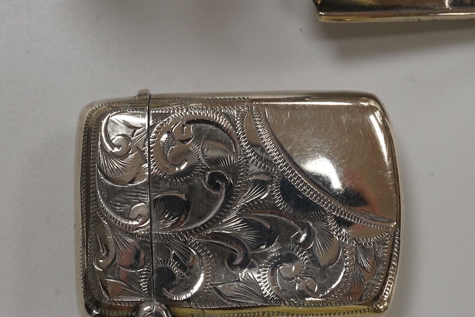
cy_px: 208
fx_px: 871
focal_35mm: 66
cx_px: 247
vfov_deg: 20.5
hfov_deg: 30.5
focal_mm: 30
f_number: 22
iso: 2500
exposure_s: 1/100
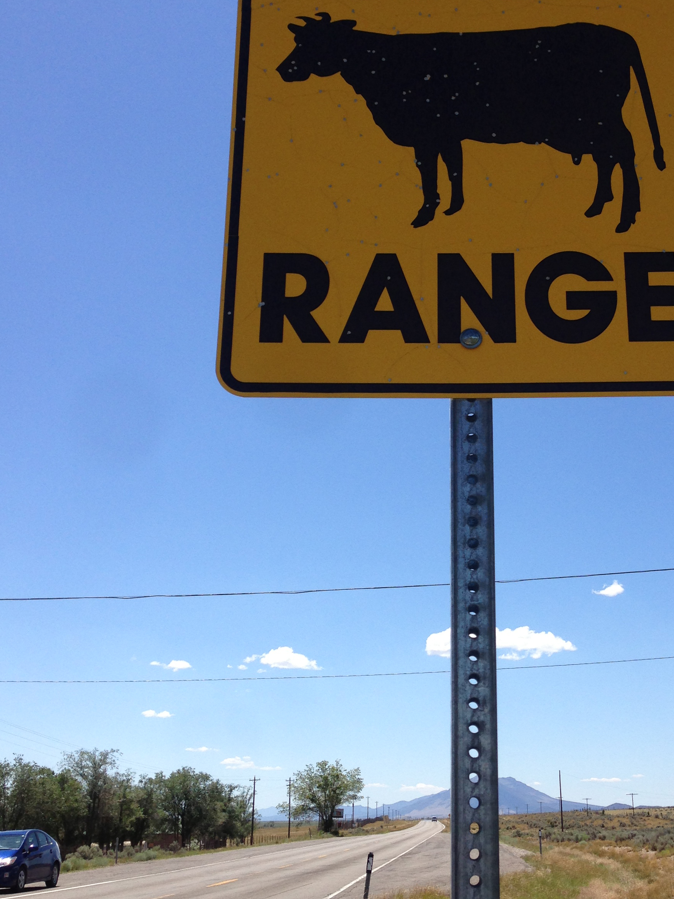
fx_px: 1194
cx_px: 456
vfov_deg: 41.2
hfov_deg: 31.2
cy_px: 426
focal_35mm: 46
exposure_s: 1/1695
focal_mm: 4.13
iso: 50
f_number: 2.4
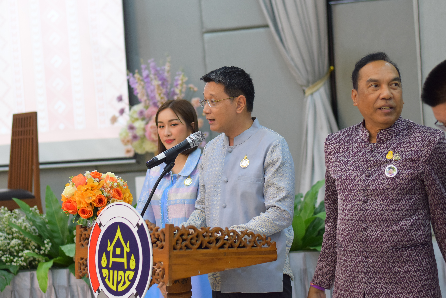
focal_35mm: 75
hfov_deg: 27.0
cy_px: 149
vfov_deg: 18.2
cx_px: 223
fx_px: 929
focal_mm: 50
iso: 1250
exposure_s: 1/125
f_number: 2.8
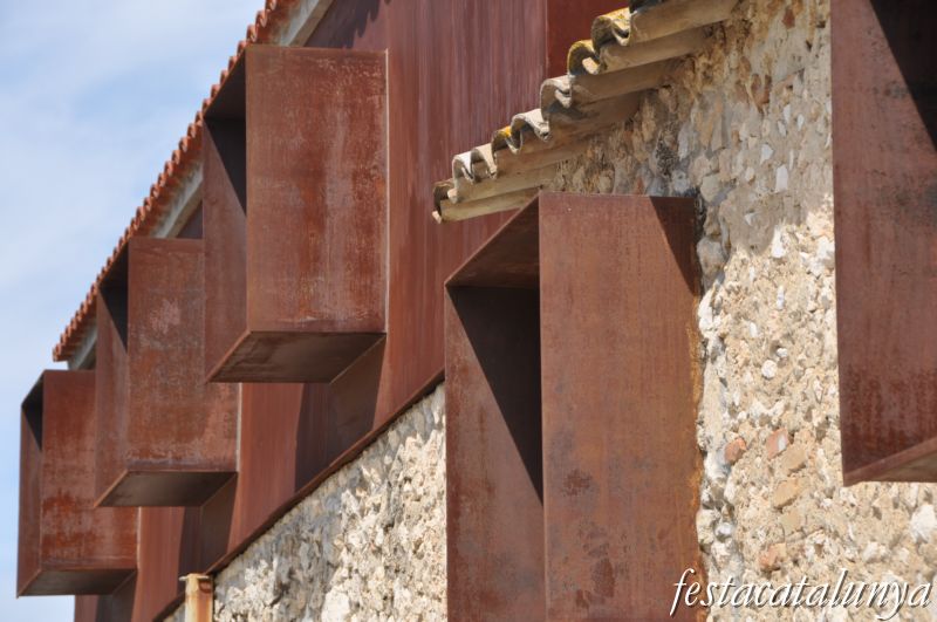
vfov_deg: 9.6
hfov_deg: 14.4
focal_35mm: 142
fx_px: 3704
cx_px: 468
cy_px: 311
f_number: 9
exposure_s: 1/320
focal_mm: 95
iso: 200
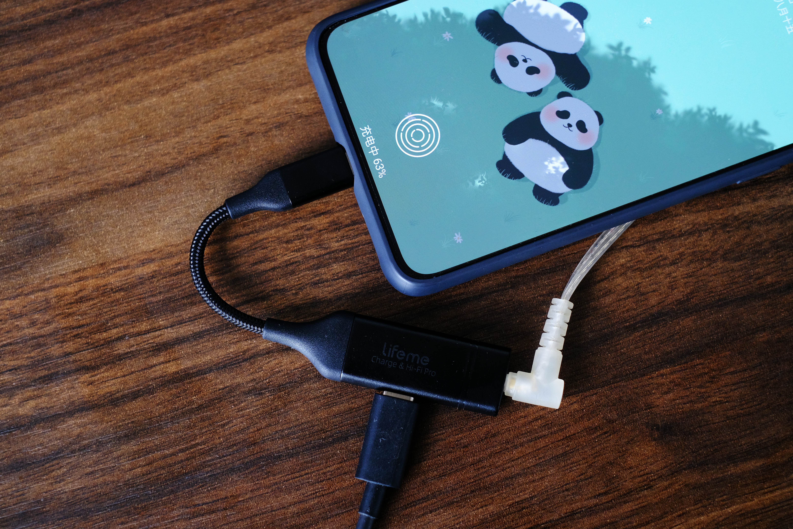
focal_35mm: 53
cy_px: 264
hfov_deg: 37.5
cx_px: 396
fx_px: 1167
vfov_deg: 25.5
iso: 1000
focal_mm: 35
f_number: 3.2
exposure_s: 1/60
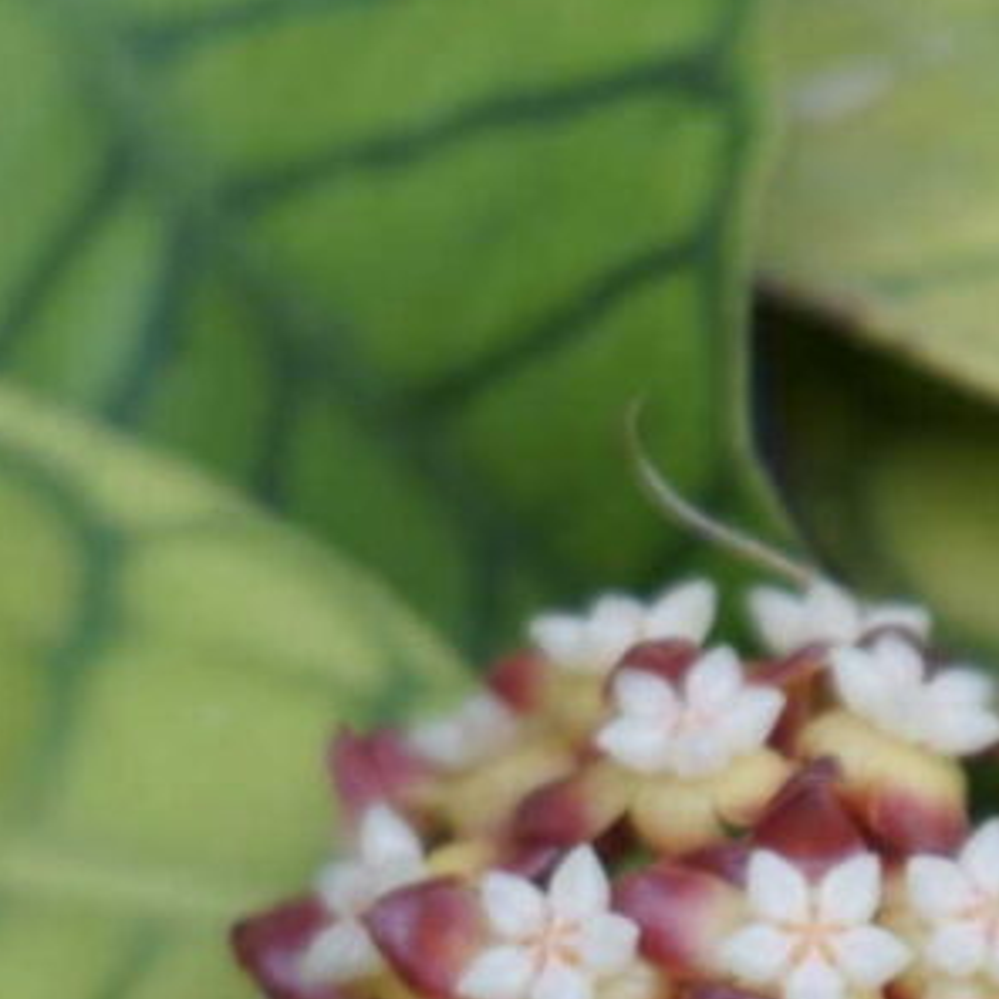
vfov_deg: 7.9
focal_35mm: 221
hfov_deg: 7.9
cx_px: 786
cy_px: 1073
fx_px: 7216
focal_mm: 50
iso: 400
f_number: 5.6
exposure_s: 1/160
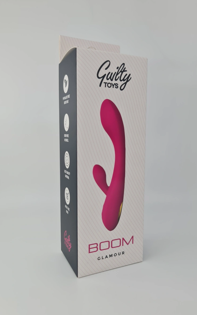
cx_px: 107
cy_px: 155
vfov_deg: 68.4
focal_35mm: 27
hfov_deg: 46.0
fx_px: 232
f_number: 1.8
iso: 50
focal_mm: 7
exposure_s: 1/264
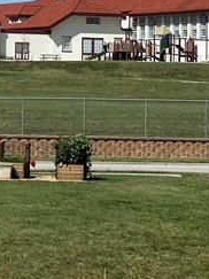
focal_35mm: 202
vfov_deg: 9.7
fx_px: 1628
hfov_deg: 7.3
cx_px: -6
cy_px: -11
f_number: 1.78
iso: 64
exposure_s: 1/6211
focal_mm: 6.86
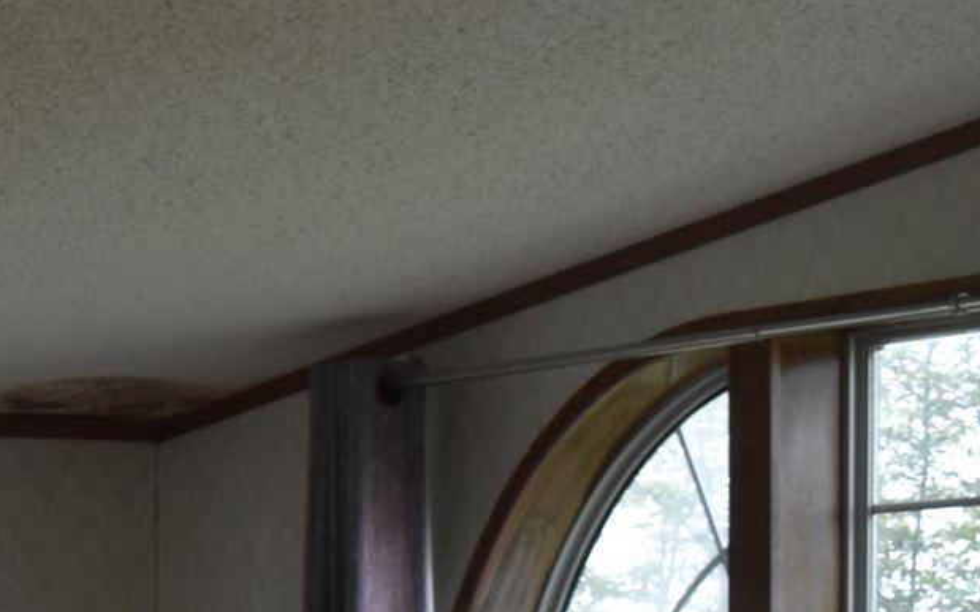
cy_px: 984
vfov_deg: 7.7
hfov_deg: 11.0
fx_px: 4461
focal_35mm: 167
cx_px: -1195
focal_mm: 22
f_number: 6.3
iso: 400
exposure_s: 1/125
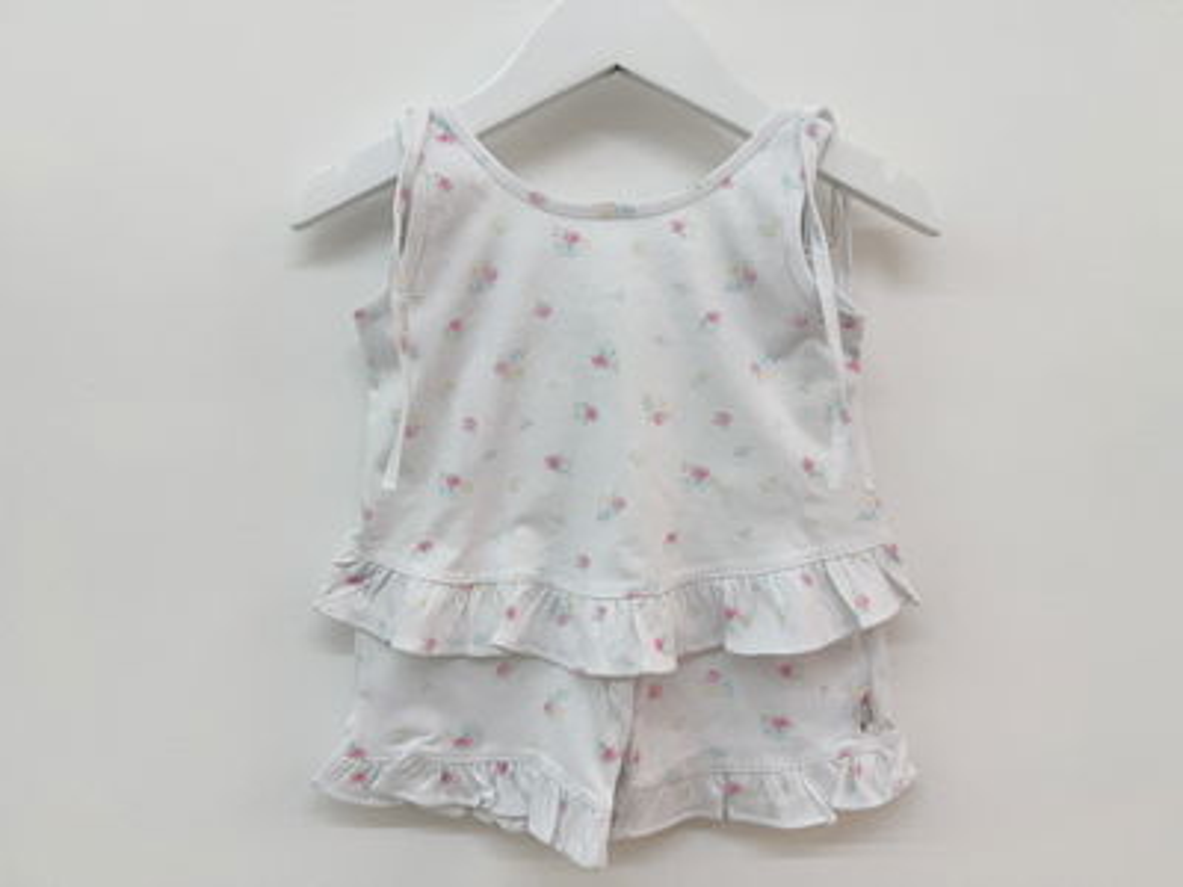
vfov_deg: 56.8
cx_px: 592
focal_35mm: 24
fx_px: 820
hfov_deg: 71.6
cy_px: 444
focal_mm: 6.76
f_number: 1.78
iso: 80
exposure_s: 1/100
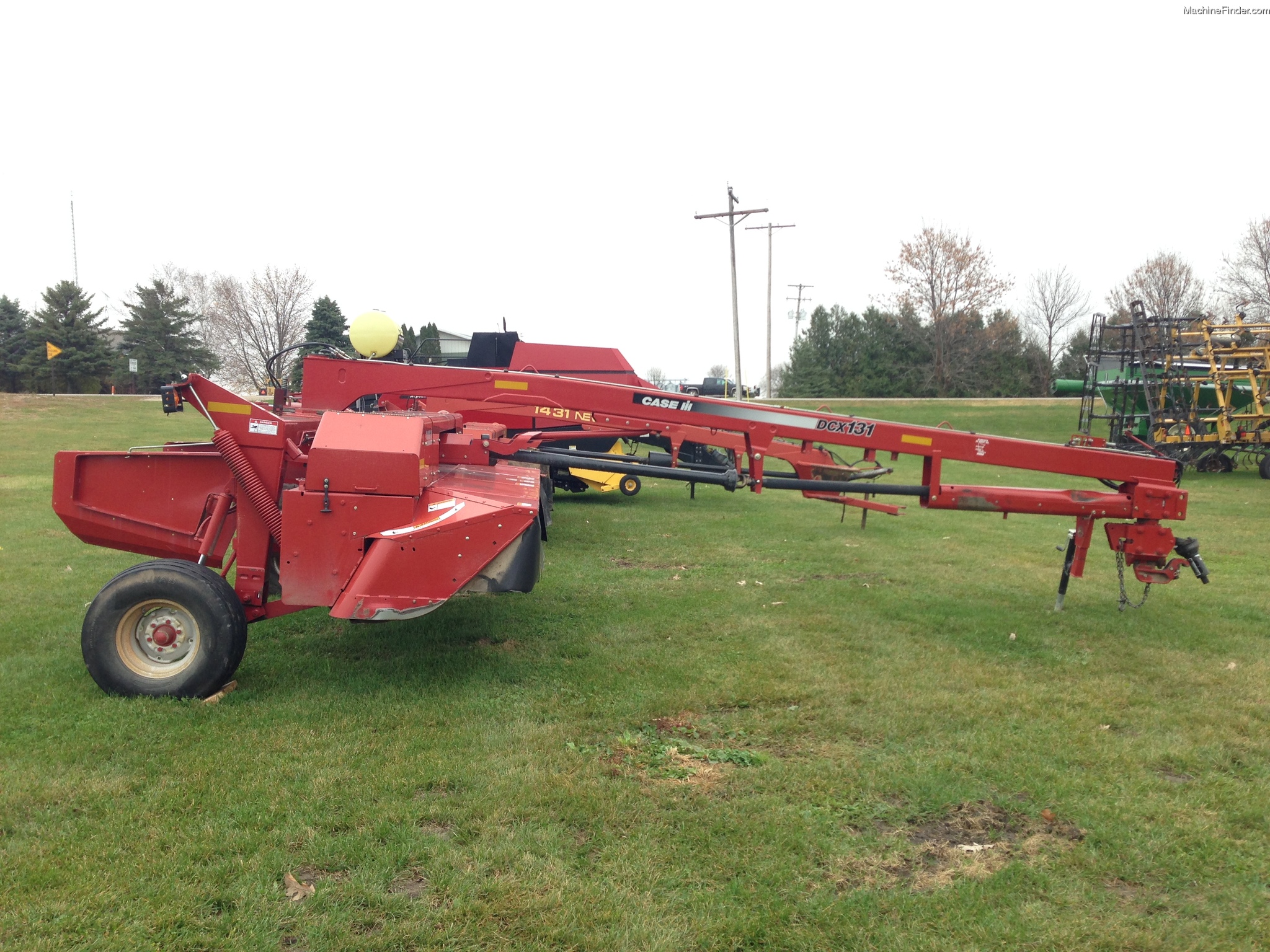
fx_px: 1211
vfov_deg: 42.9
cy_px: 476
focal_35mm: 33
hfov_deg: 55.4
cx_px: 635
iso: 50
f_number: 2.4
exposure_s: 1/148
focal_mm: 4.12
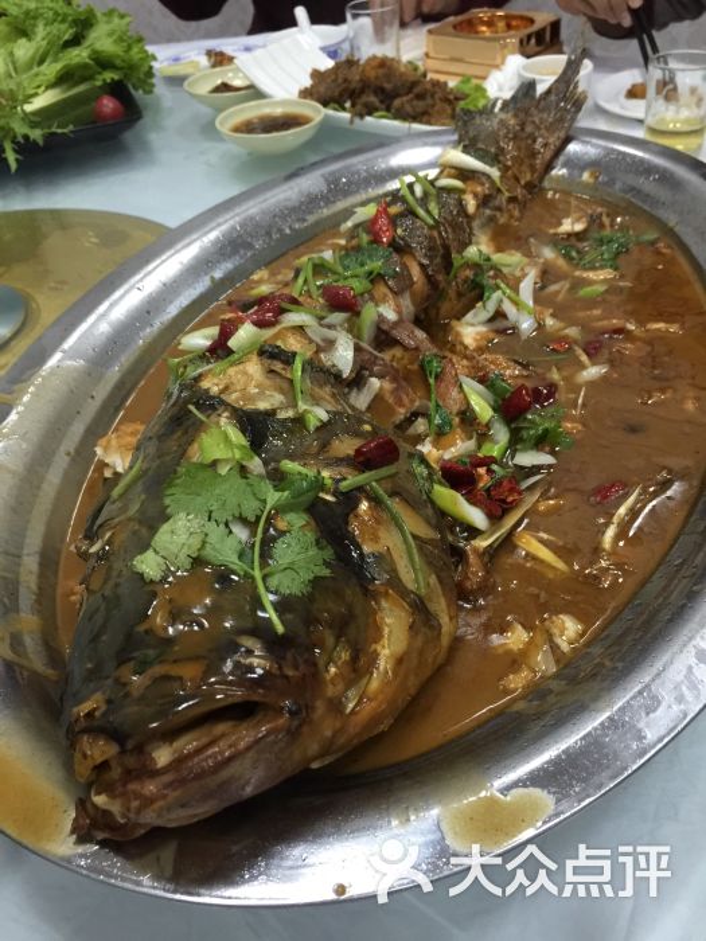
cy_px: 470
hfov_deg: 48.2
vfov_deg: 61.7
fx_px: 789
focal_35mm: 29
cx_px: 353
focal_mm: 4.15
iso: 125
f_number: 2.2
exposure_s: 1/17
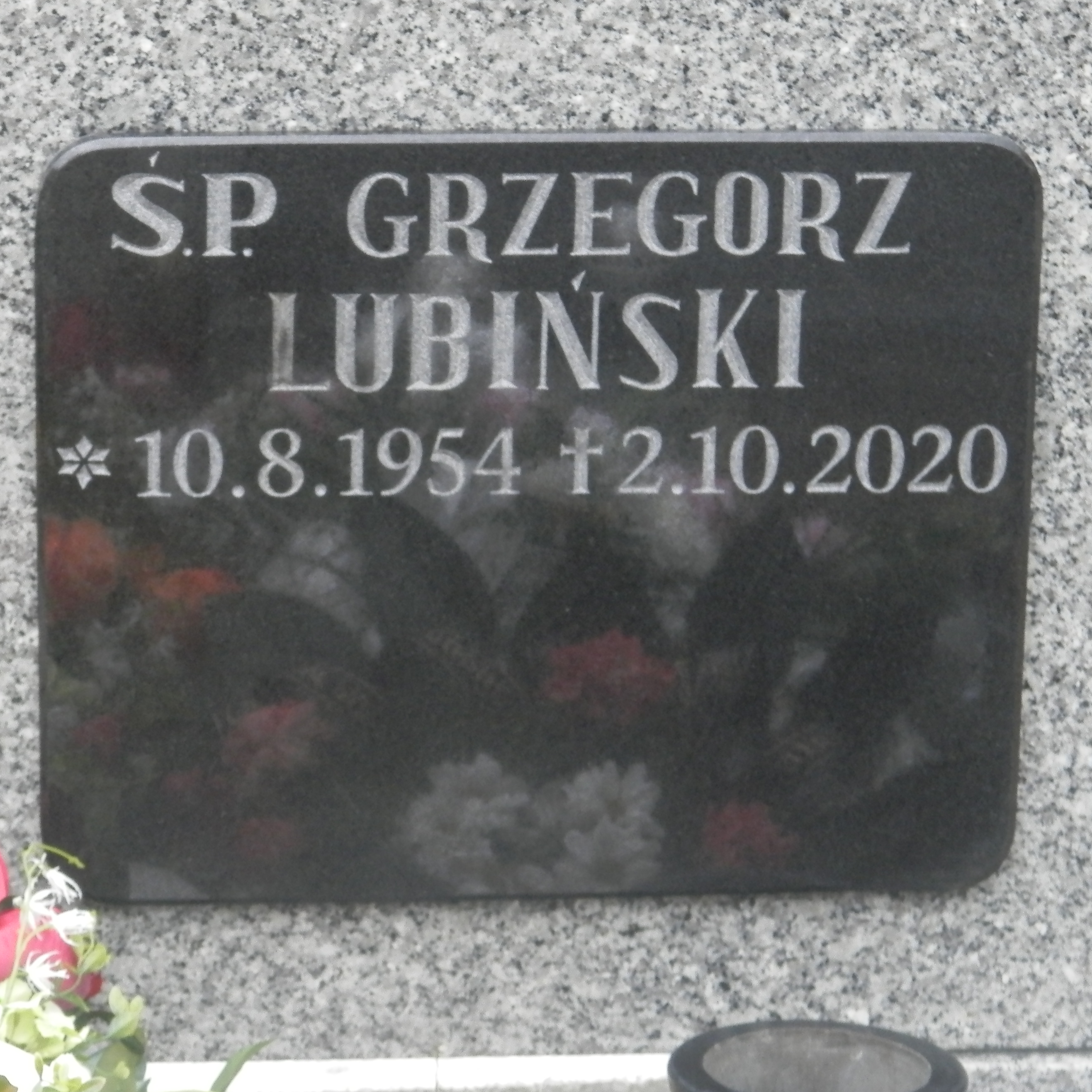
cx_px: 304
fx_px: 5853
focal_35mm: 164
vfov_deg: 10.7
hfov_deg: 10.6
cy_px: 629
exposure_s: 1/20
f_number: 4.5
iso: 200
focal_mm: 19
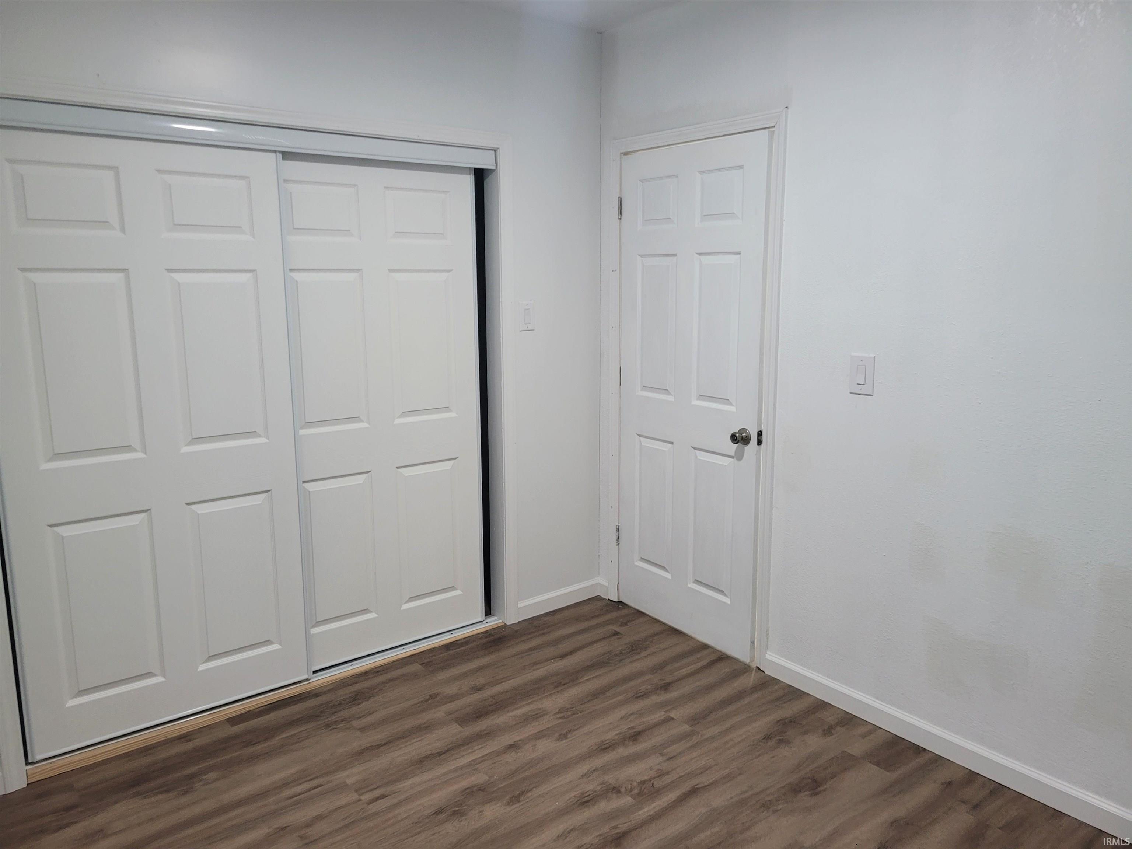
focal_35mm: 26
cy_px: 424
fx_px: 850
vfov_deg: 53.1
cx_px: 566
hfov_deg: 67.3
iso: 200
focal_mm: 5.4
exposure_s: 1/40
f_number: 1.8
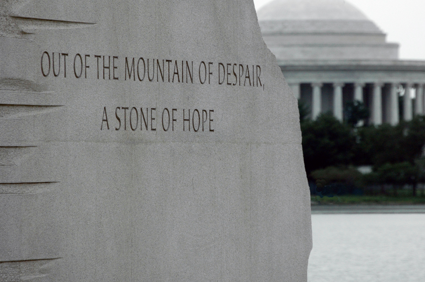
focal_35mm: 407
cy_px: 109
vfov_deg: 3.4
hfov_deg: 5.1
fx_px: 4800
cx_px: 266
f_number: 9
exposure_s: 1/1250
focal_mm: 200
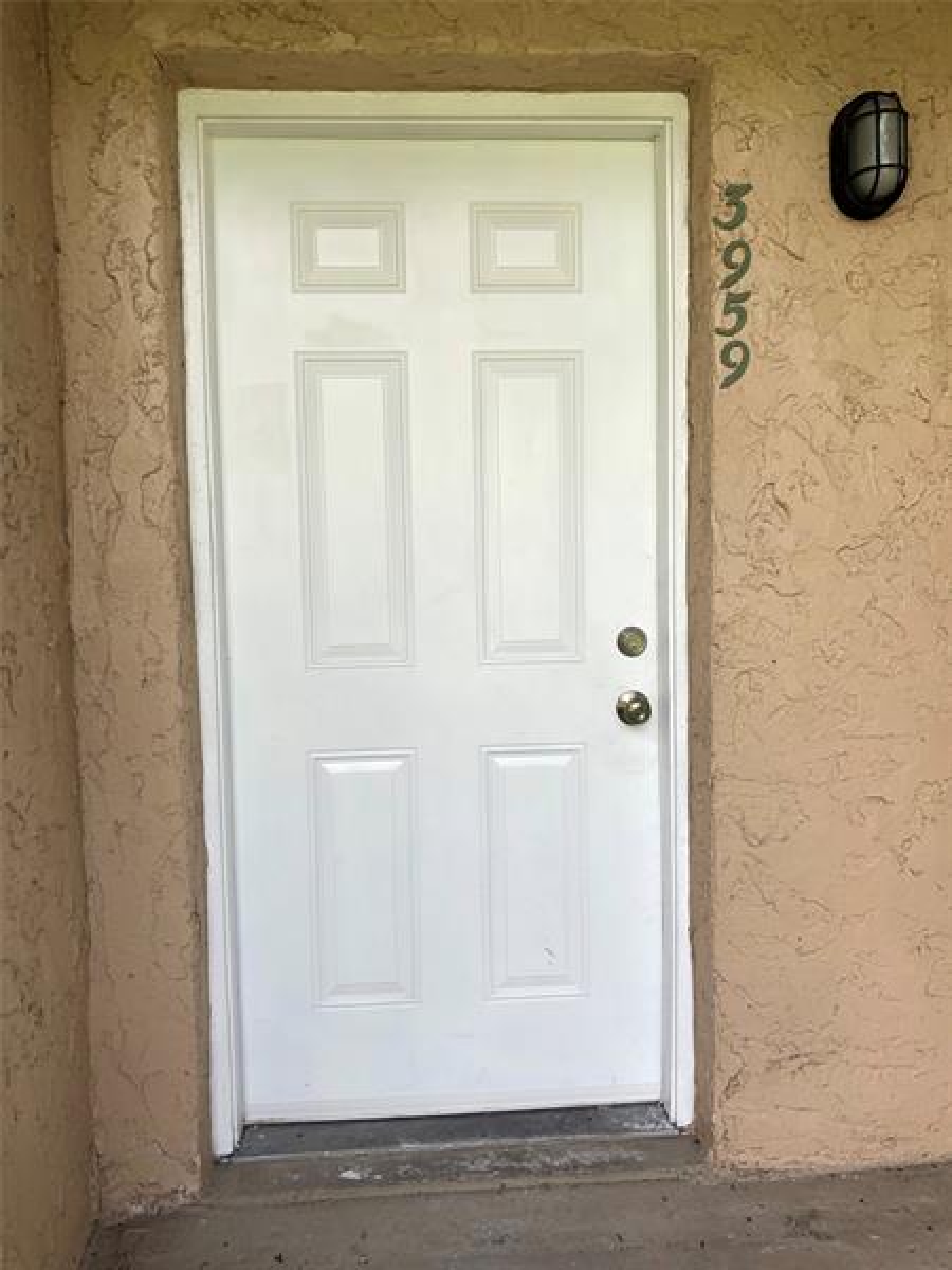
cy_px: 635
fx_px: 1027
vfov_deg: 63.4
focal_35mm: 28
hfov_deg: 49.7
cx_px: 476
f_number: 1.8
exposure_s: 1/300
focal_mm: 3.99
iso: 20
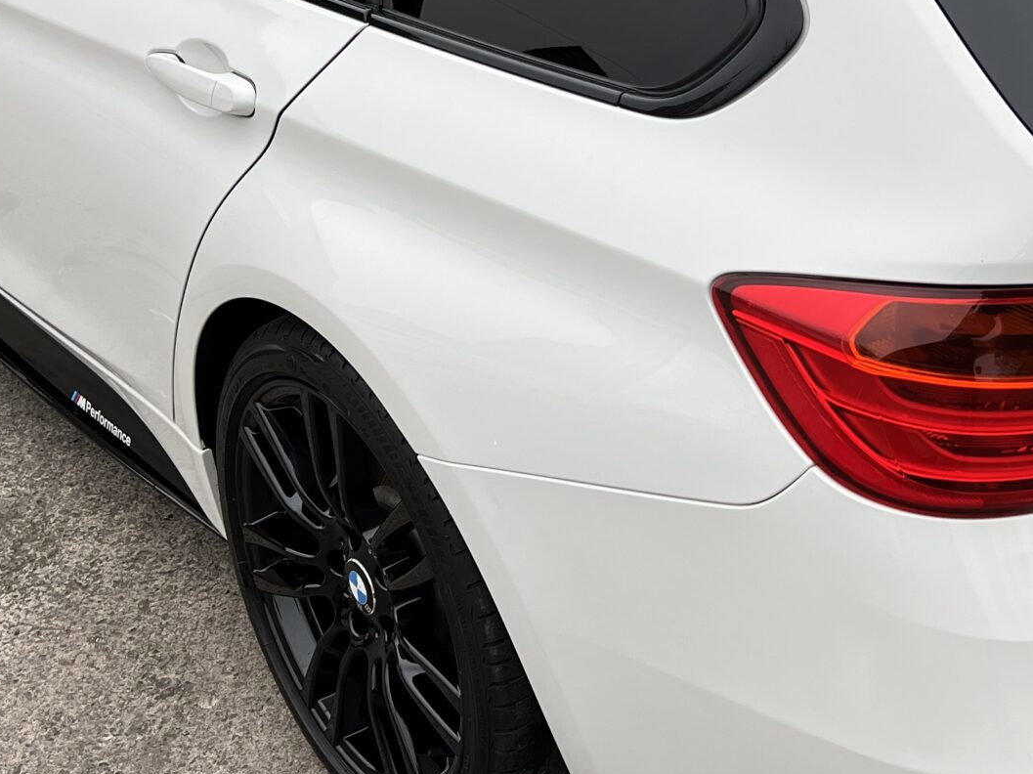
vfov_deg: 23.0
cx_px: 738
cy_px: 191
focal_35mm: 63
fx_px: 1879
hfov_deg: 30.4
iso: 50
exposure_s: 1/324
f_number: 1.5
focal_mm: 5.7
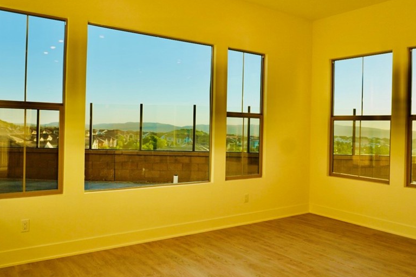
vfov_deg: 41.1
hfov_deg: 58.7
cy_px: 128
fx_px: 370
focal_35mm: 32
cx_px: 223
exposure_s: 1/160
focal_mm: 16
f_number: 6.3
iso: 100
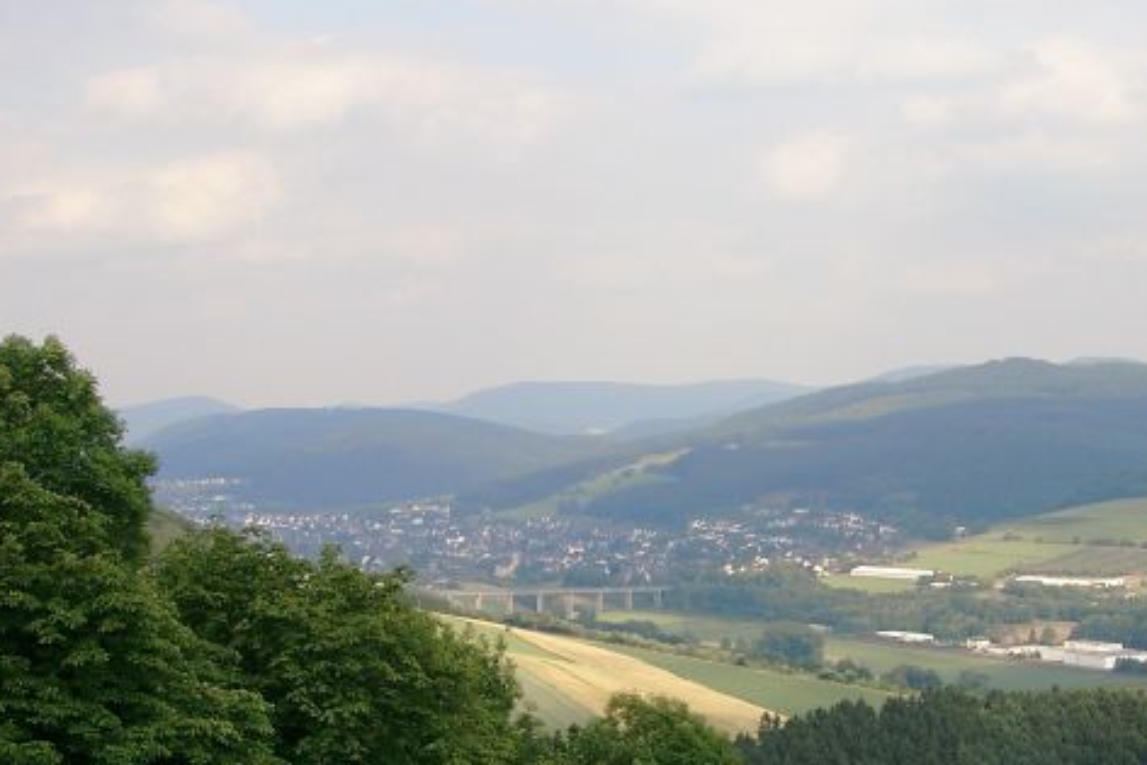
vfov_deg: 18.4
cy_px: 406
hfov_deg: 27.3
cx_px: 712
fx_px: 2358
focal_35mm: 74
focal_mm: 8.82
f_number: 4
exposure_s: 1/474
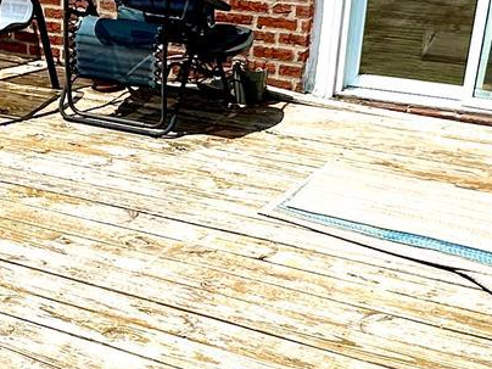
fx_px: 1009
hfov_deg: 26.1
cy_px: 209
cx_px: 12
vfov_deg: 20.7
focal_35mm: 71
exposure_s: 1/2882
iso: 40
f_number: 2.2
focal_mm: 2.22
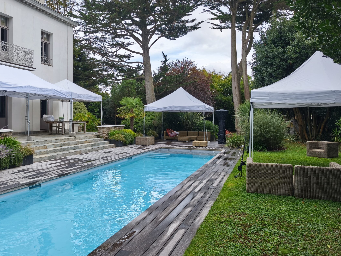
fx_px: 276
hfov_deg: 63.1
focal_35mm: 28
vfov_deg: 49.7
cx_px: 144
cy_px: 115
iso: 50
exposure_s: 1/124
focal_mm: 6.57
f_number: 1.6
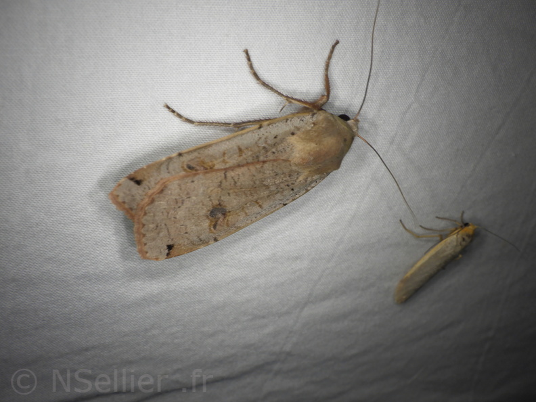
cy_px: 201
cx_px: 268
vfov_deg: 41.8
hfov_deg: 54.0
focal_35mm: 34
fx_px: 526
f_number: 4.6
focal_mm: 6.1
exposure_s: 1/160
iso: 125
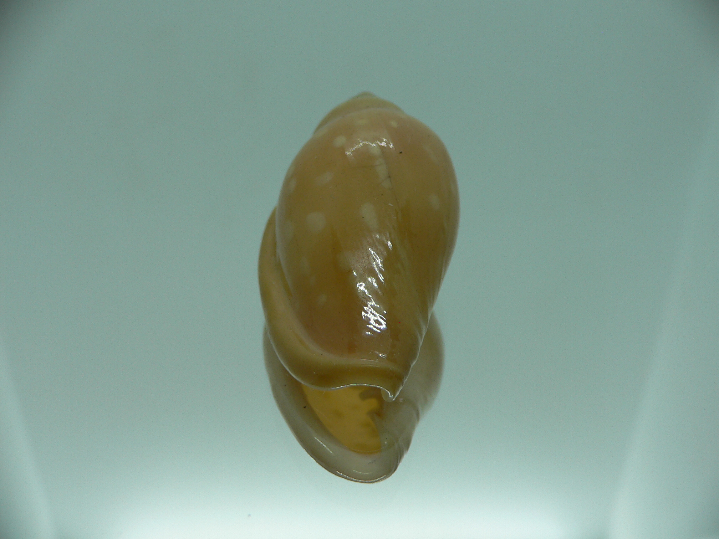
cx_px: 360
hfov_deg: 52.6
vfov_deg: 40.7
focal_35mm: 35
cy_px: 270
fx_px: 727
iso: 80
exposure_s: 1/80
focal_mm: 4.6
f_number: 2.8
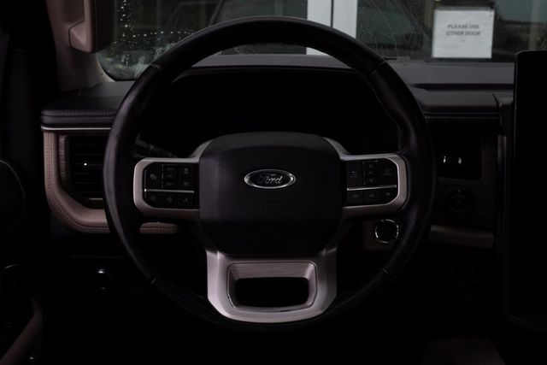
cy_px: 182
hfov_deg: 41.1
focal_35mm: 48
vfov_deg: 28.1
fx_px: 729
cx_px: 274
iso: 160
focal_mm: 32
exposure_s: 1/10
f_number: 13
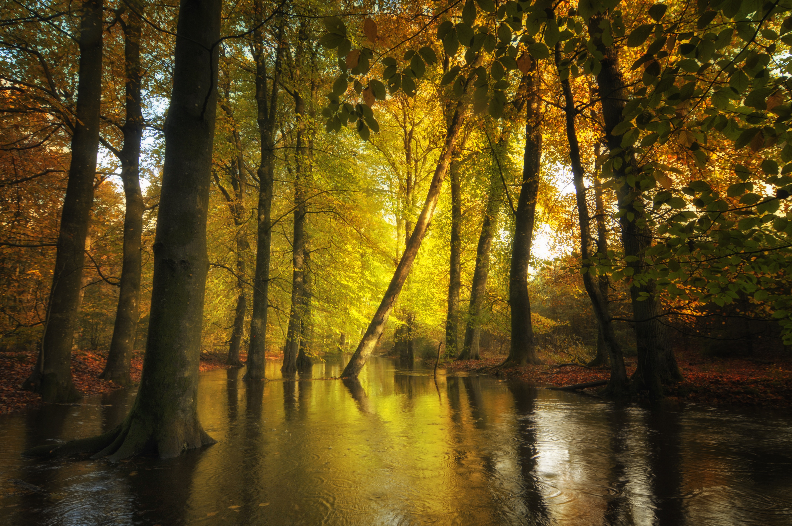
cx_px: 396
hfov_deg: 90.1
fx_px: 396
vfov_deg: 67.2
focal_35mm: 18
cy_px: 263
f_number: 9
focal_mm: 12
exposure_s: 1/20
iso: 250
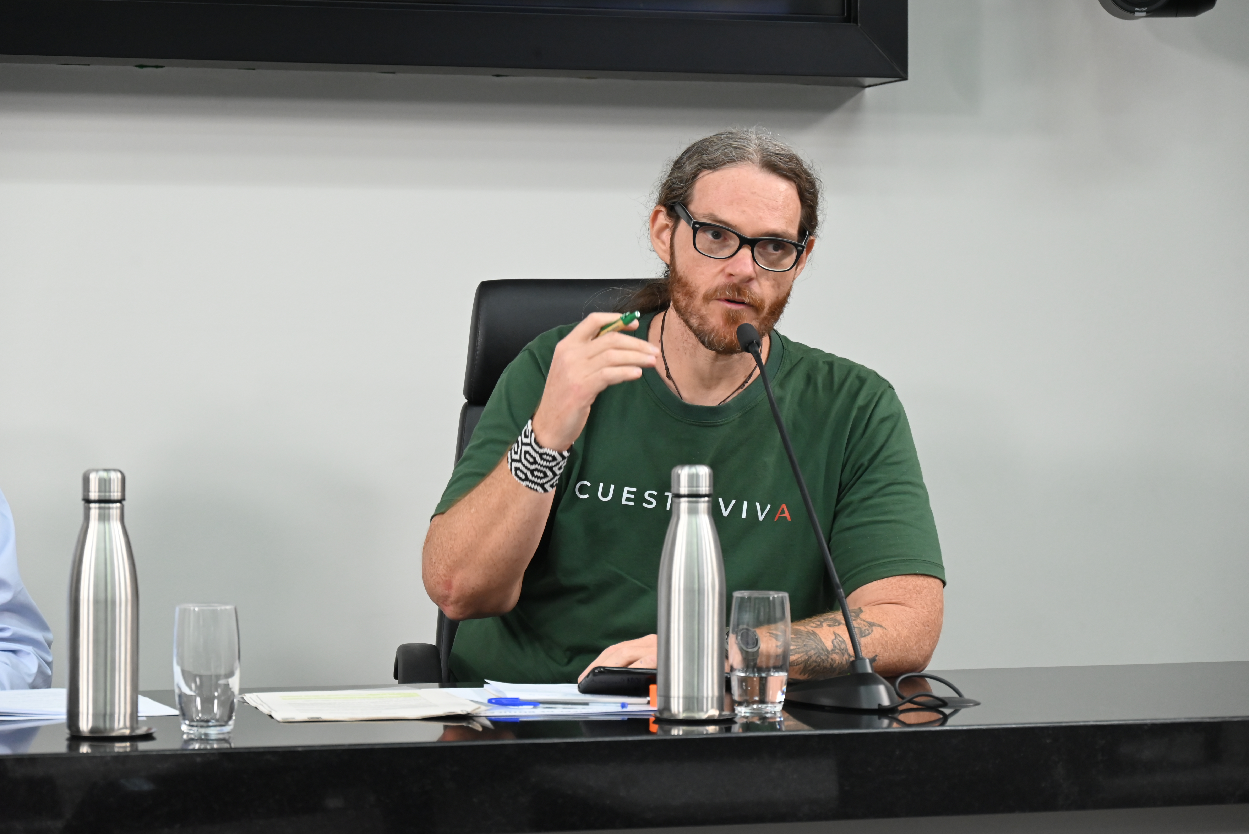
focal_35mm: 102
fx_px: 3540
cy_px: 417
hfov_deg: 20.0
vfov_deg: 13.4
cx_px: 624
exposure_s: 1/125
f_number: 6.3
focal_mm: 102
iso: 2500
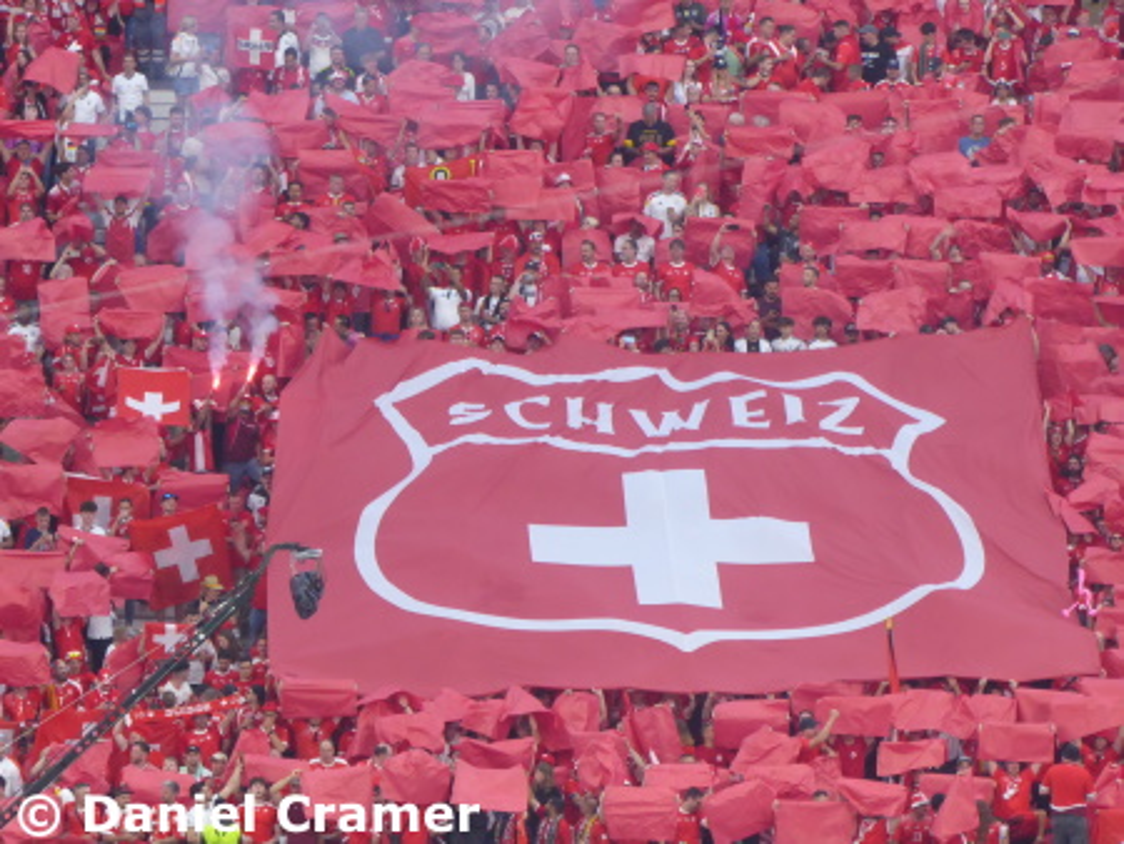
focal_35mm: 431
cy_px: 422
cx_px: 562
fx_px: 14002
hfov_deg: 4.6
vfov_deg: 3.5
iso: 400
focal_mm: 77.3
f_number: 6
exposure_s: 1/30
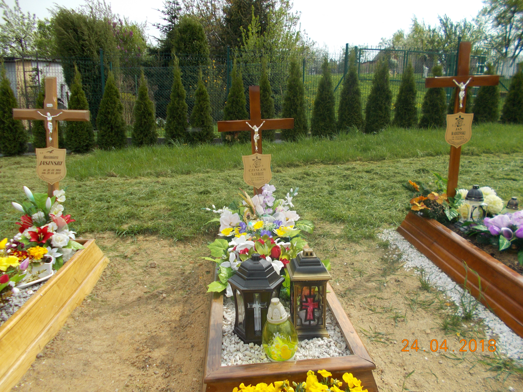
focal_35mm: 26
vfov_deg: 53.1
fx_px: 393
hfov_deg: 67.3
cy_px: 196
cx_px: 262
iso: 80
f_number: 8
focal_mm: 4.6
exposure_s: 1/160
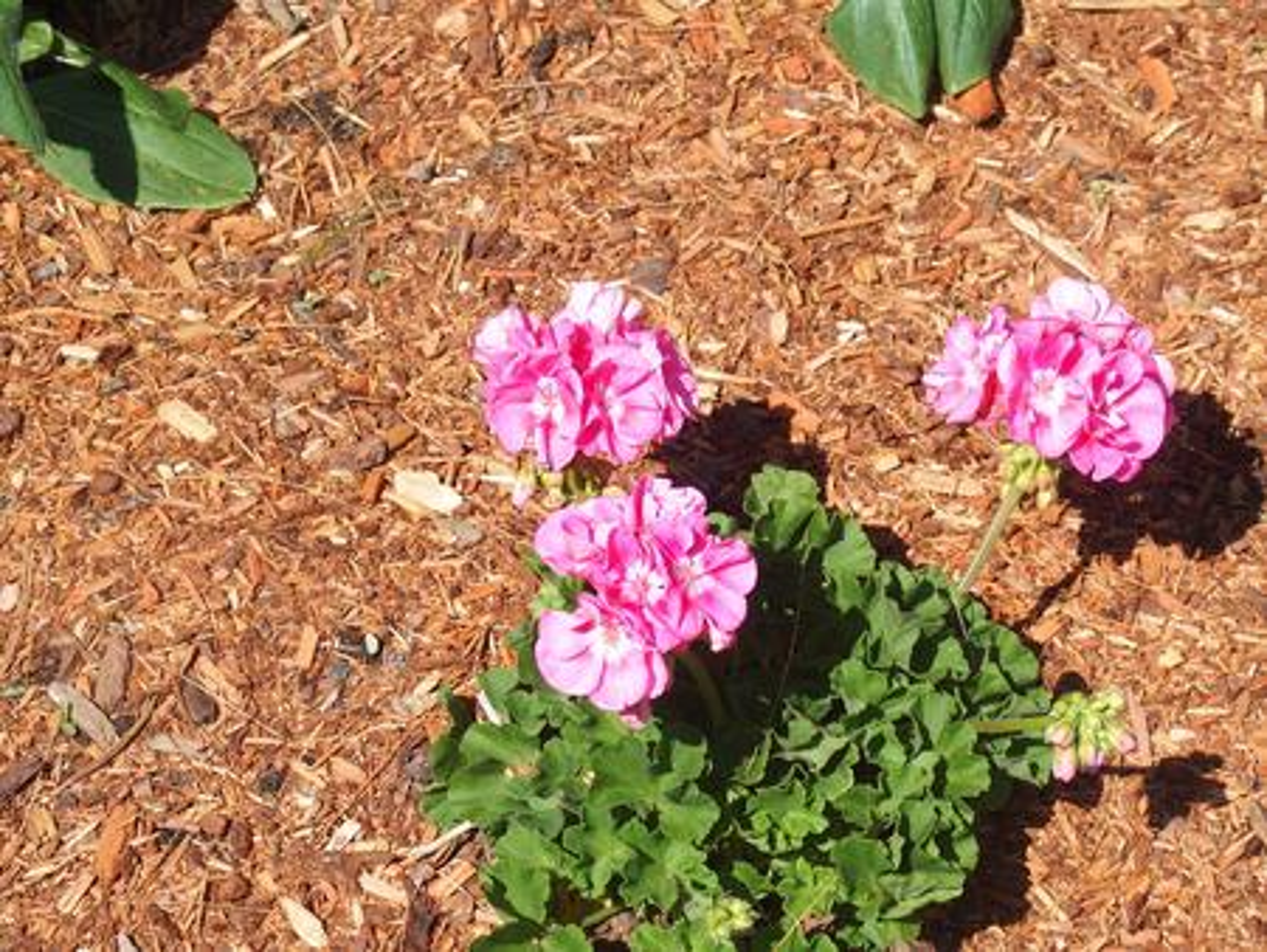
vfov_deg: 13.2
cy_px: 476
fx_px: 4102
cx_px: 634
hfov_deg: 17.6
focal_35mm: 112
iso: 100
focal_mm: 24
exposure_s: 1/1000
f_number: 3.5
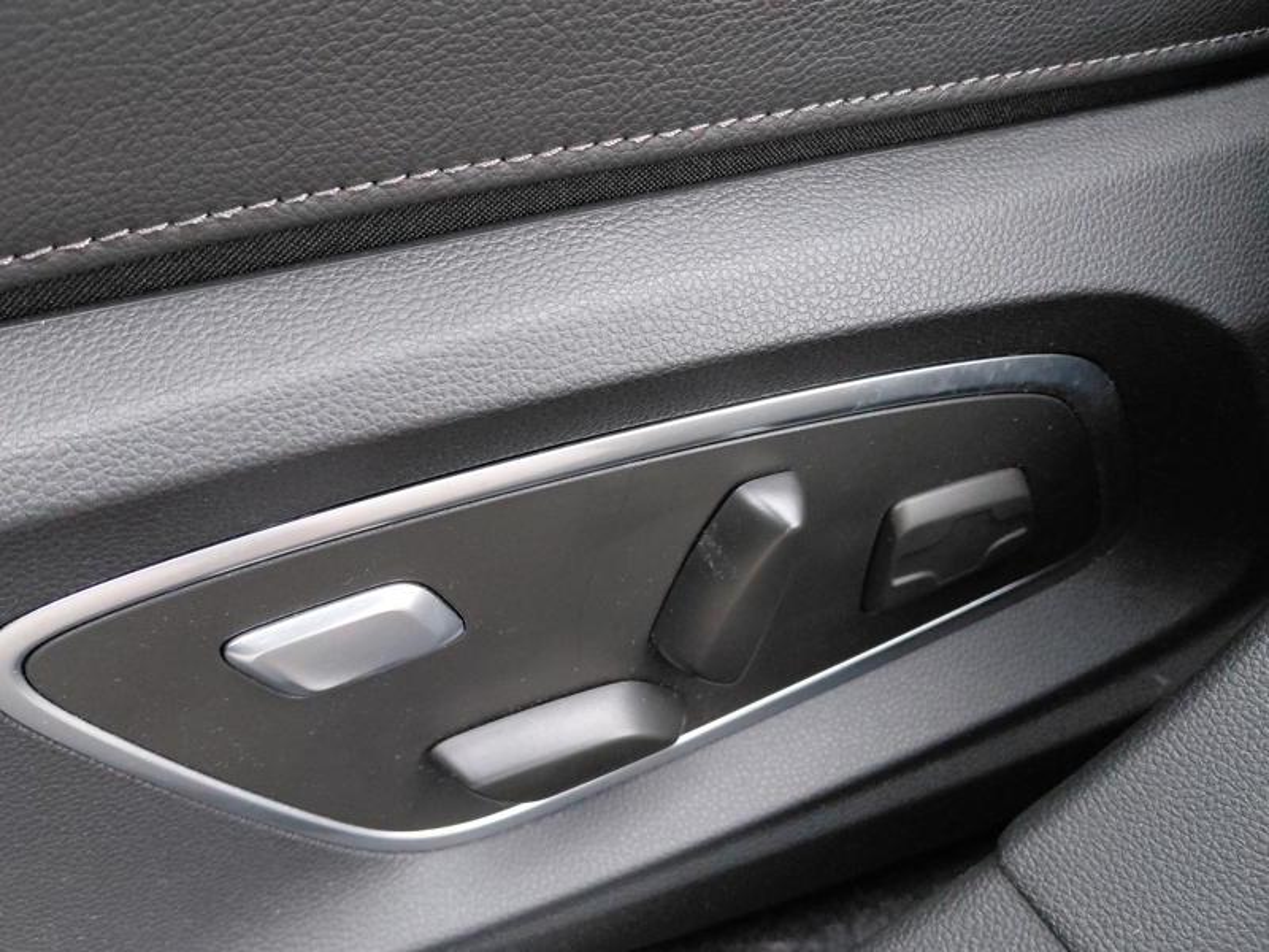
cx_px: 634
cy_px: 476
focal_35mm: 25
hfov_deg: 69.4
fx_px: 916
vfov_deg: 54.9
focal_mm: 4.69
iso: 400
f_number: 1.8
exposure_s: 1/50.1
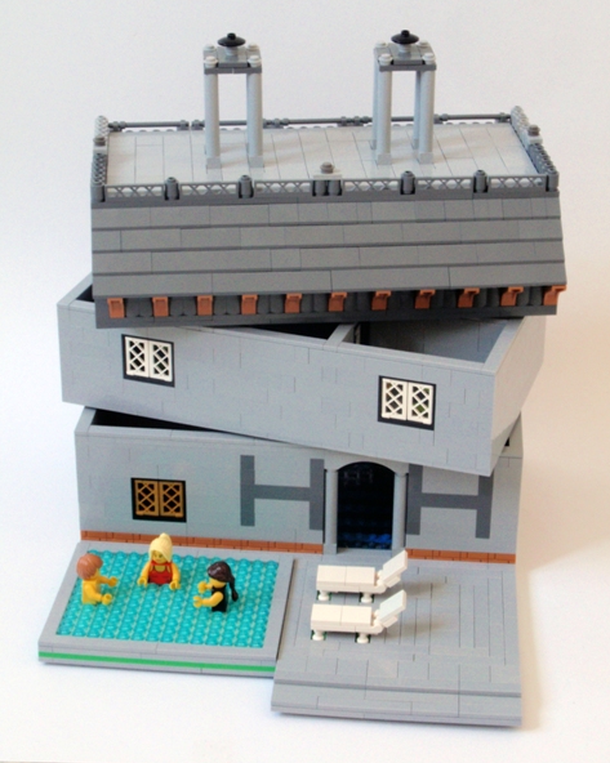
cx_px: 304
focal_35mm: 76
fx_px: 1716
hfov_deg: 20.2
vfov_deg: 25.1
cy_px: 362
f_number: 5
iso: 200
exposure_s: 1/13
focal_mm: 12.69
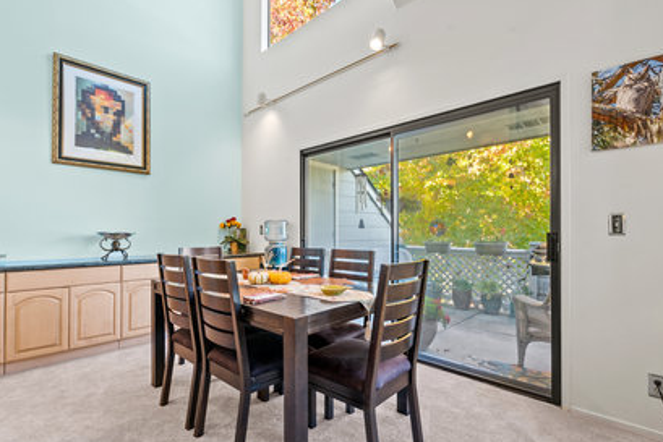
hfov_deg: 93.2
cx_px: 323
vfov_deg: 70.5
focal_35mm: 17
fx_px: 313
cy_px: 230
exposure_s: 1/5
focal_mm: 16
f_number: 9
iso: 400
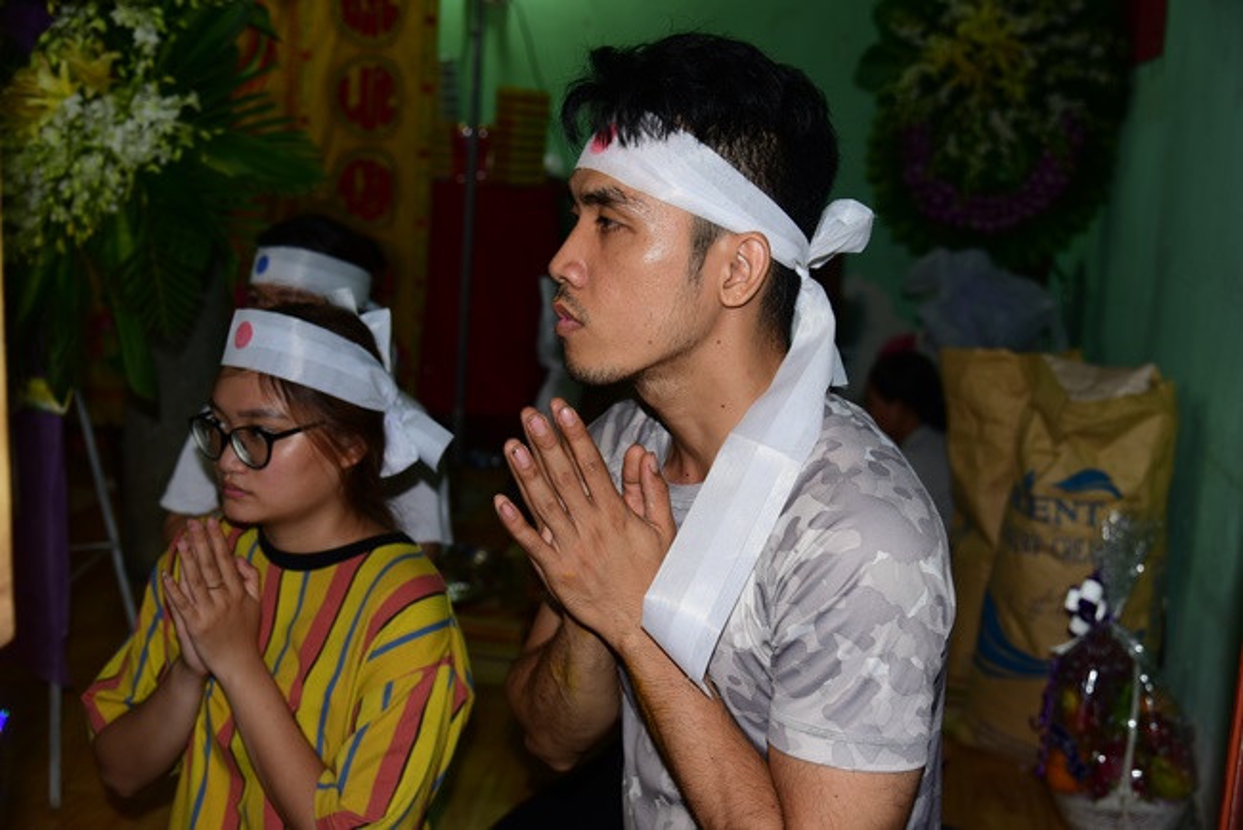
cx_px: 622
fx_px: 1382
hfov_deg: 48.4
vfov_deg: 33.4
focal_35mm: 40
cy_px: 415
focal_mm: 40
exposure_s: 1/60
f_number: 4
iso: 320
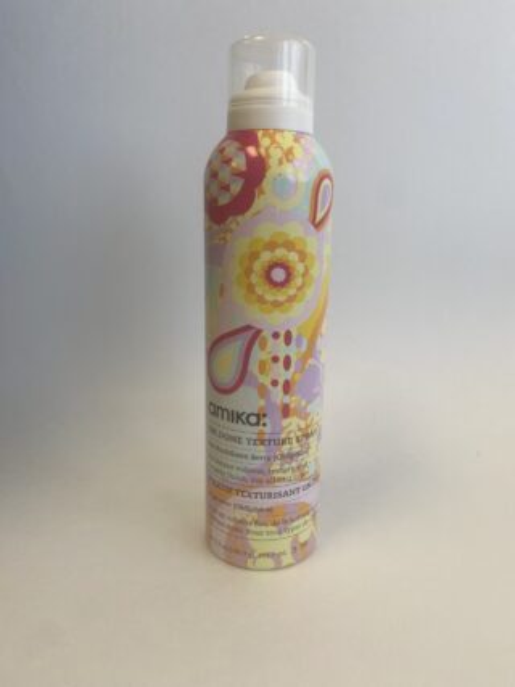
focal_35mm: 26
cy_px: 344
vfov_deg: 67.3
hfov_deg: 53.0
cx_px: 258
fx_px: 516
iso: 50
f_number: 1.8
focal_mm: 4.25
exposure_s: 1/120
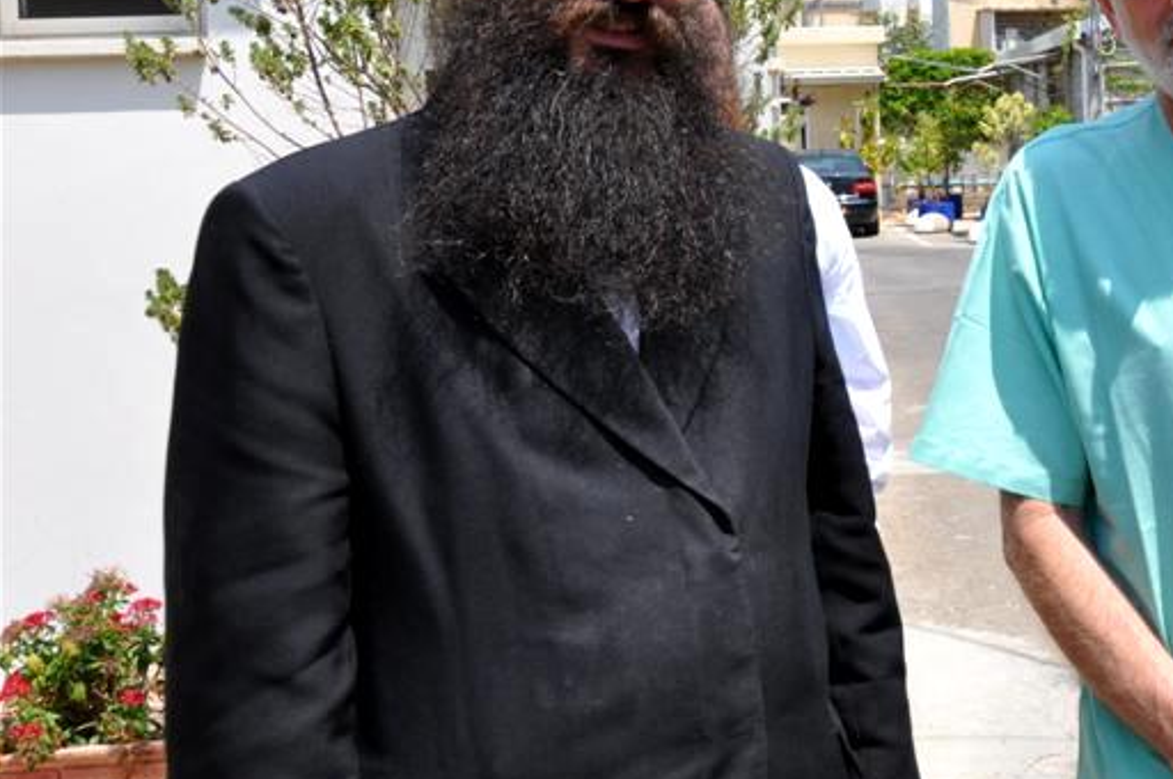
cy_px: 121
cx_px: 1171
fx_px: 2148
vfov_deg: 20.3
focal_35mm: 66
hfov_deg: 28.7
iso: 200
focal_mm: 22
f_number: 9
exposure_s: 1/320
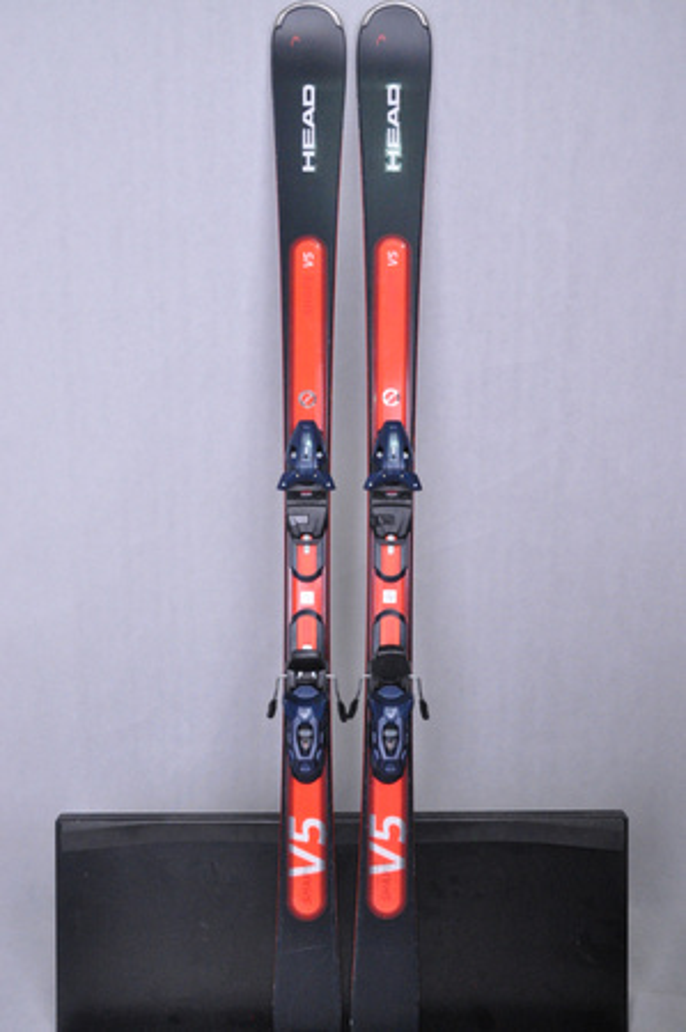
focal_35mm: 36
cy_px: 516
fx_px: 1031
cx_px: 343
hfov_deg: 36.8
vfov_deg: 53.2
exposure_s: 1/125
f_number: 8
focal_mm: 24
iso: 3200
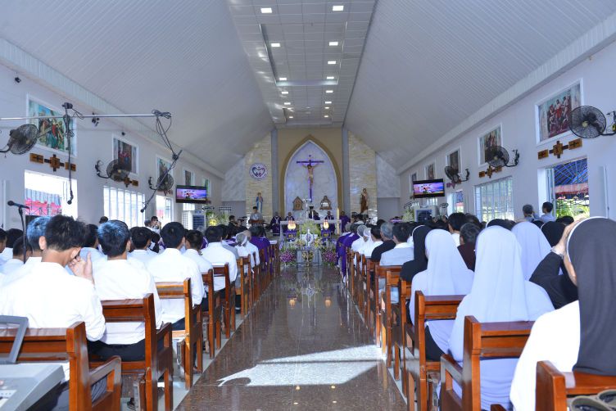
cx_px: 308
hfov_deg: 60.3
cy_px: 206
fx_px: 531
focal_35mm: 31
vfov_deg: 42.4
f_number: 6.3
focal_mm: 31
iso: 400
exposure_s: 1/60
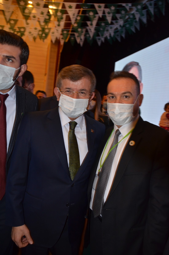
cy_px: 128
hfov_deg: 47.7
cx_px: 84
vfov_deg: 67.5
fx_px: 191
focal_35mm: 27
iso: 800
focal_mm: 18
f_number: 3.5
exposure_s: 1/60
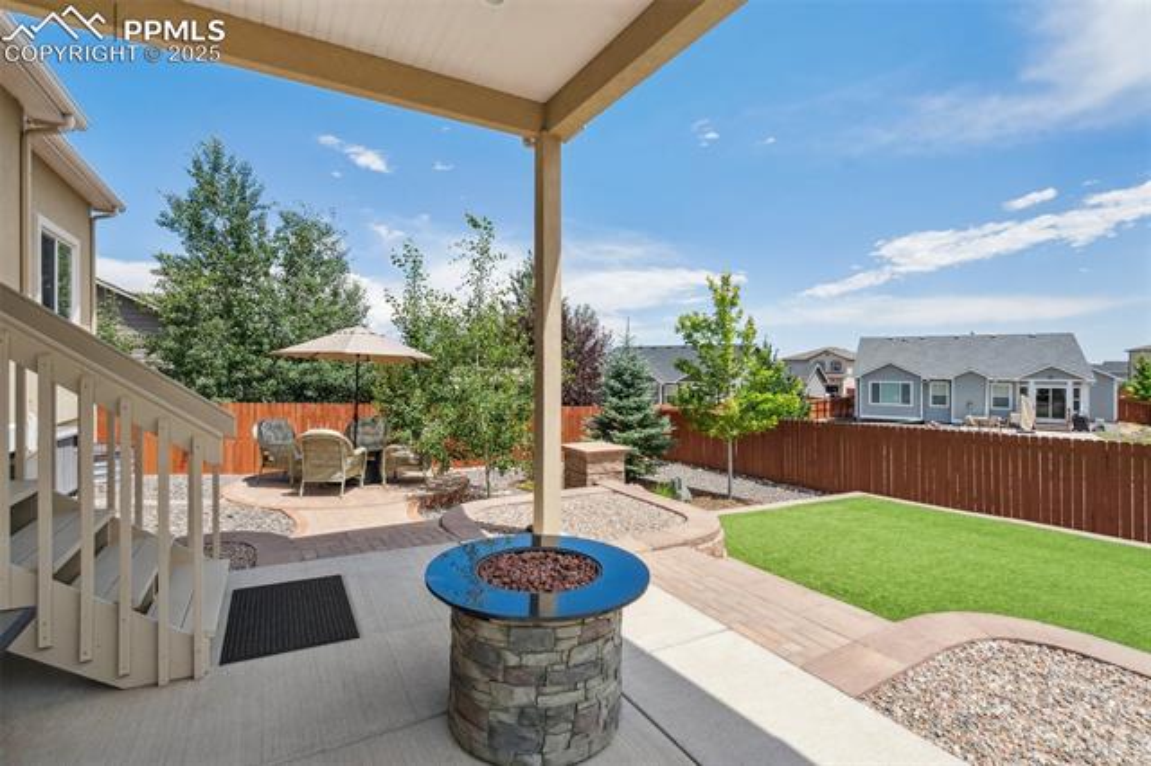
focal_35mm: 16
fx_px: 511
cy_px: 383
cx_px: 576
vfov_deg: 73.7
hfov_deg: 96.8
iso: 400
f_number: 6.3
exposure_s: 1/800
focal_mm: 16
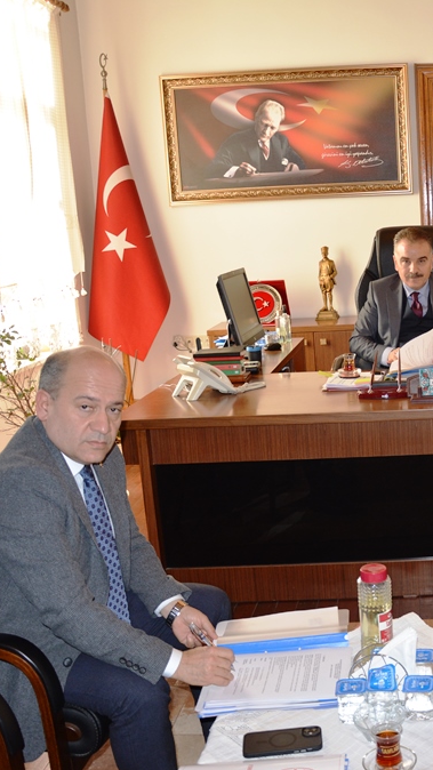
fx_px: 878
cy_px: 386
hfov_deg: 25.9
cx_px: 459
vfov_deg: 47.4
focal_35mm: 43
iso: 450
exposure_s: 1/60
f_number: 3.5
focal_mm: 18
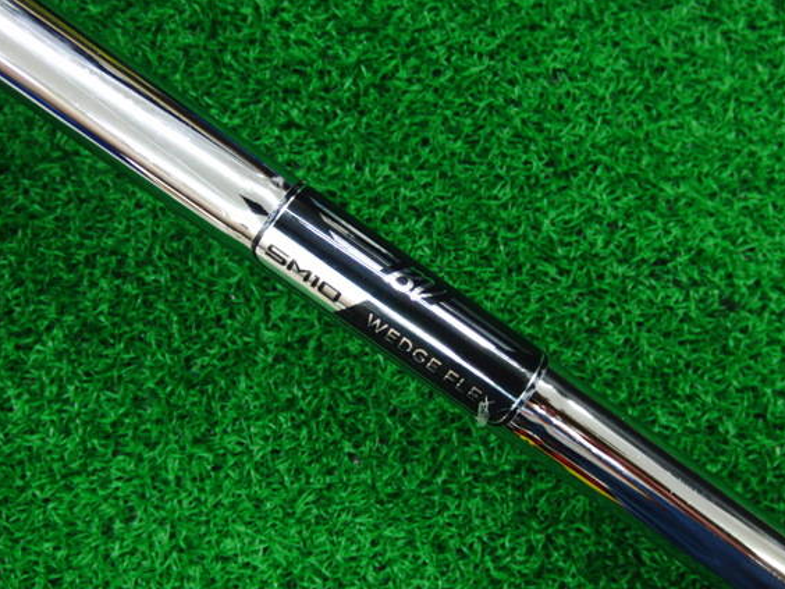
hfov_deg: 44.8
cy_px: 277
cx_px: 411
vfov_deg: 34.3
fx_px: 952
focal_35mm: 42
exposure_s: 1/40
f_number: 3.6
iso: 400
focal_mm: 6.42
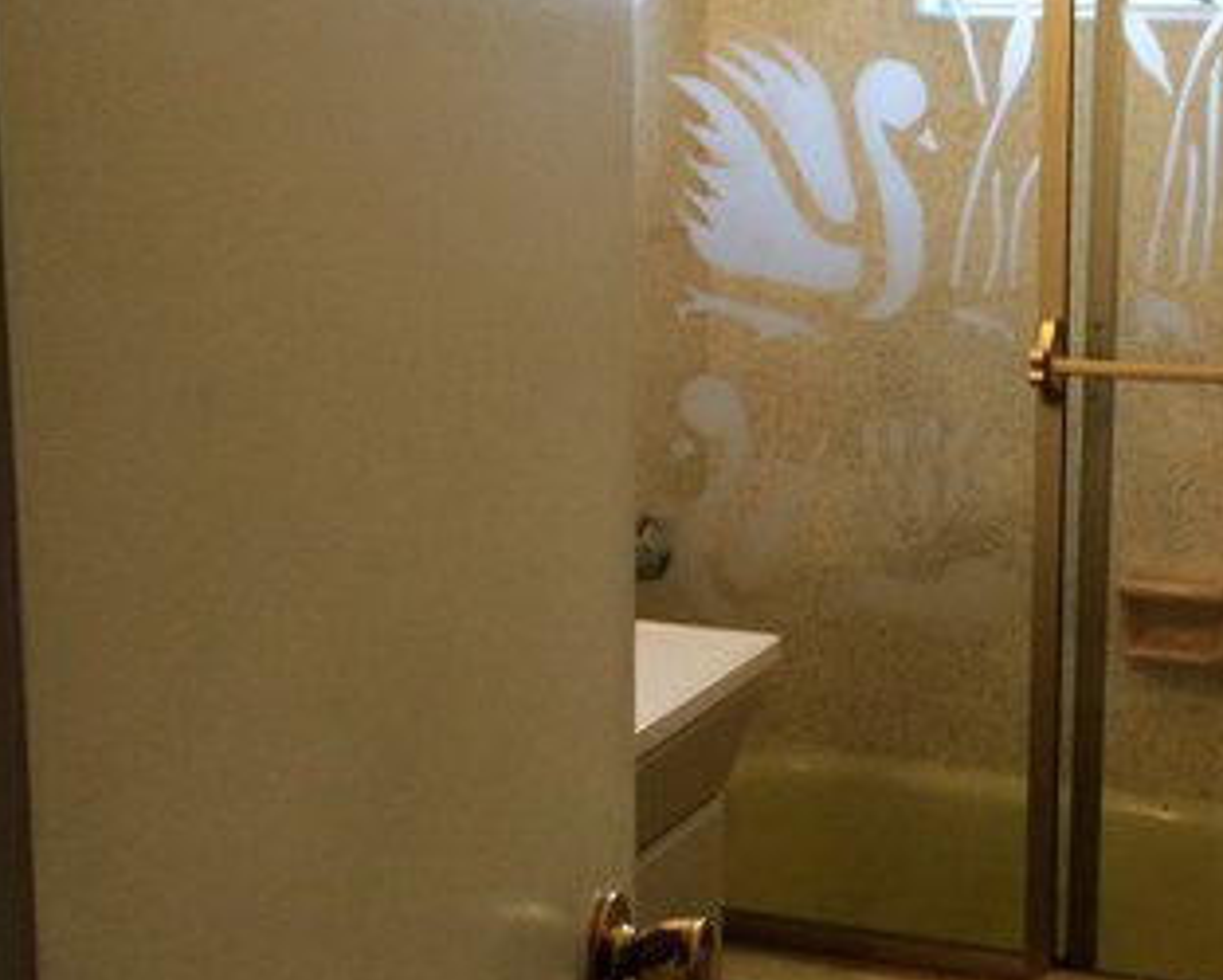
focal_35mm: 58
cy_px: 365
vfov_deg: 26.2
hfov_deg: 31.9
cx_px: 917
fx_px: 2101
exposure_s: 1/30
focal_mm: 4.15
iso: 32
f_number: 2.2
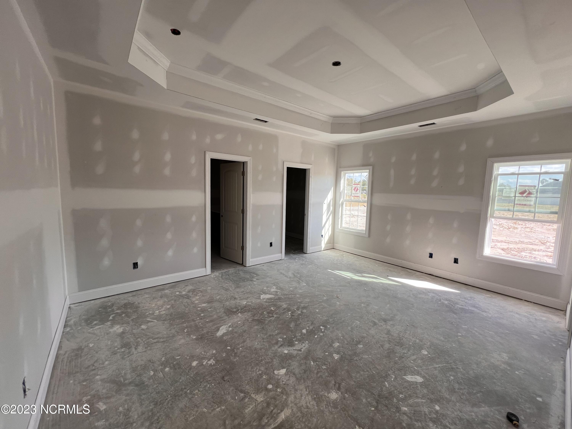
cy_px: 214
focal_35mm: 13
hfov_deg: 106.2
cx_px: 286
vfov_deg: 89.9
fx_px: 215
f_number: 1.8
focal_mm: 1.57
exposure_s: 1/168
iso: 32
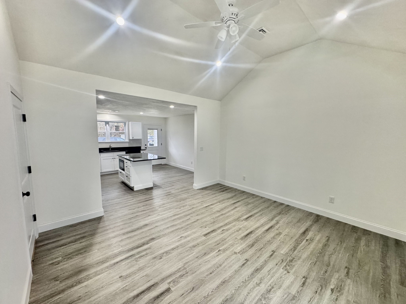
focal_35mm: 14
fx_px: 164
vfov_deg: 85.7
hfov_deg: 102.1
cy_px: 152
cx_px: 203
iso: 320
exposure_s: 1/120
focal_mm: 2.22
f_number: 2.2
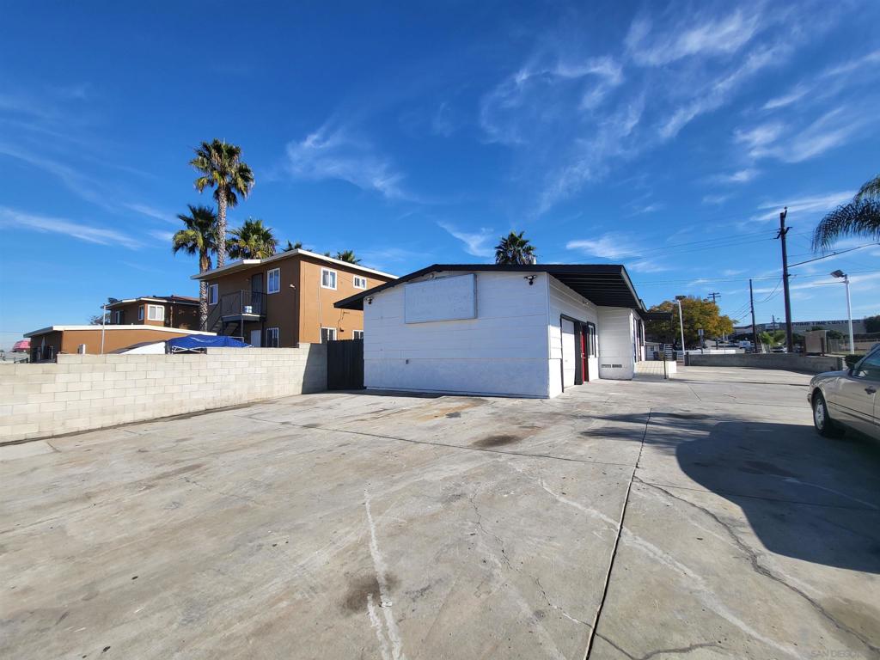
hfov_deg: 106.2
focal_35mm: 13
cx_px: 440
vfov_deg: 89.9
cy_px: 330
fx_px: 330
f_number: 2.2
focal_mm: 1.74
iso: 32
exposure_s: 1/1202
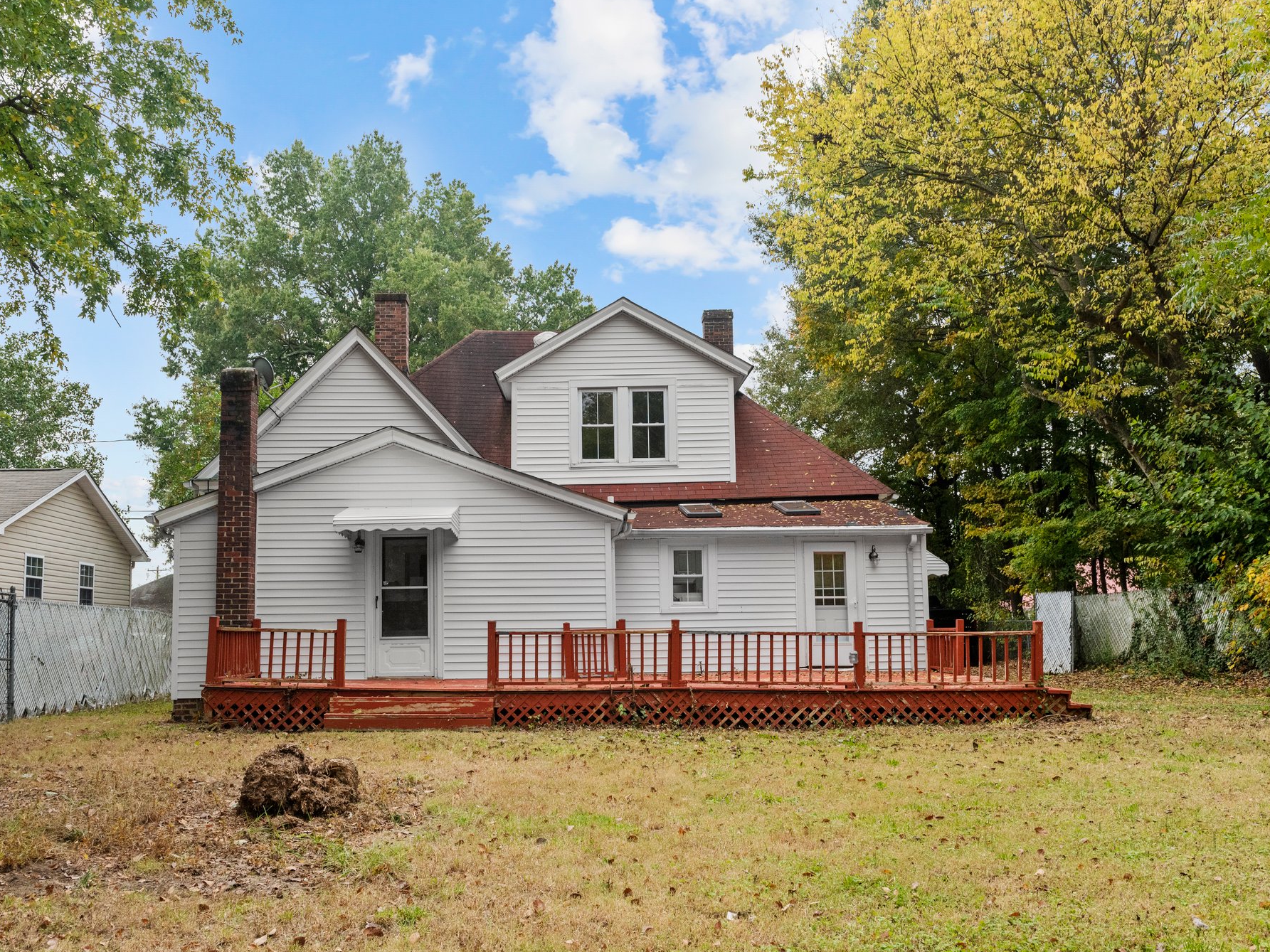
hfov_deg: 56.8
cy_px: 471
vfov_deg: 44.2
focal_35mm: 32
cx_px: 588
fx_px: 1174
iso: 800
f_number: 8
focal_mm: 29
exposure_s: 1/500
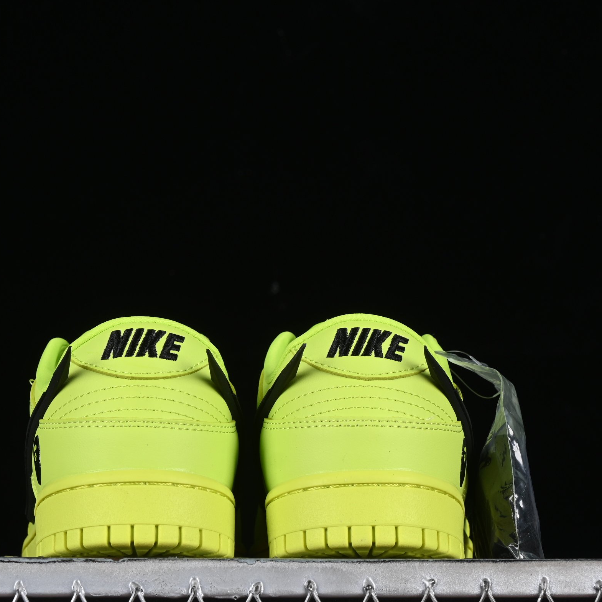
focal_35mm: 113
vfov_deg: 15.4
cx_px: 271
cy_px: 336
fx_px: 2223
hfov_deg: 15.4
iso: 160
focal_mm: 50
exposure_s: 1/80
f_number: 8
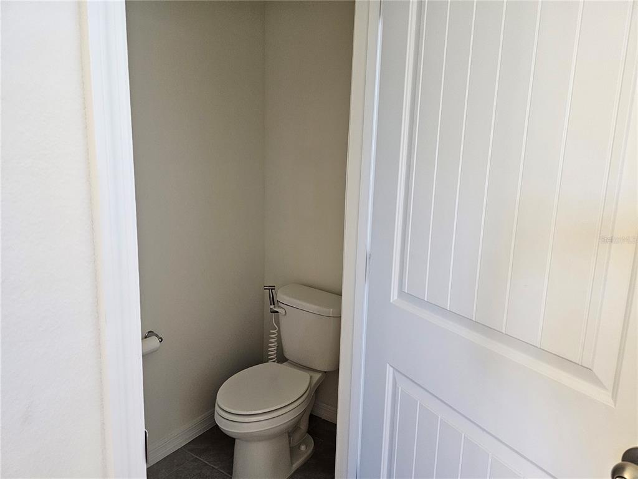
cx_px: 319
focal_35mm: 23
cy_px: 240
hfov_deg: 73.9
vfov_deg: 58.9
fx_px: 424
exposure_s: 1/240
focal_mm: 6.3
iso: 500
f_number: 1.7
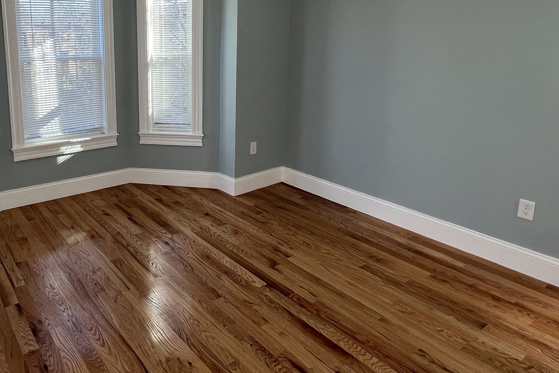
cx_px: 167
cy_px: 109
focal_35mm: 26
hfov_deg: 66.6
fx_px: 404
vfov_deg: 48.3
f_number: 1.8
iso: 40
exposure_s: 1/120
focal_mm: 1.57
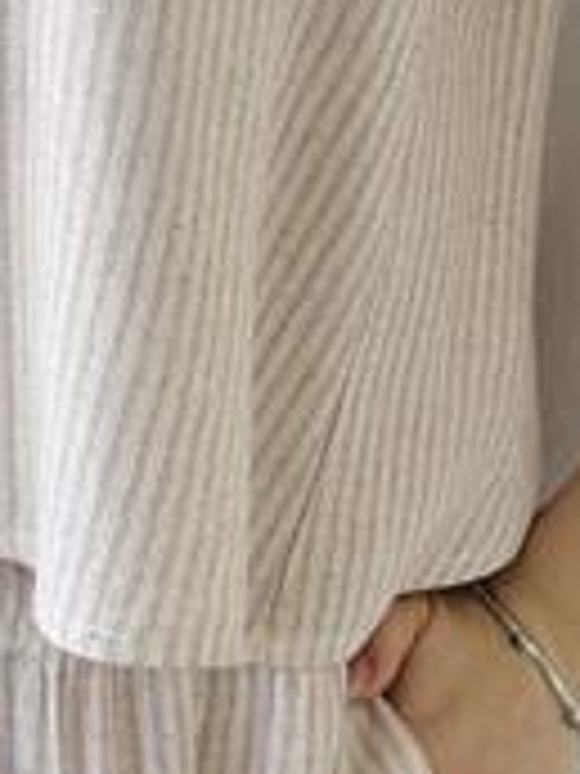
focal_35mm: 149
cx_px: -90
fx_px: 3329
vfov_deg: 13.2
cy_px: 673
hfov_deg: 9.8
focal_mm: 6.76
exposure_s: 1/192
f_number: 1.78
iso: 64
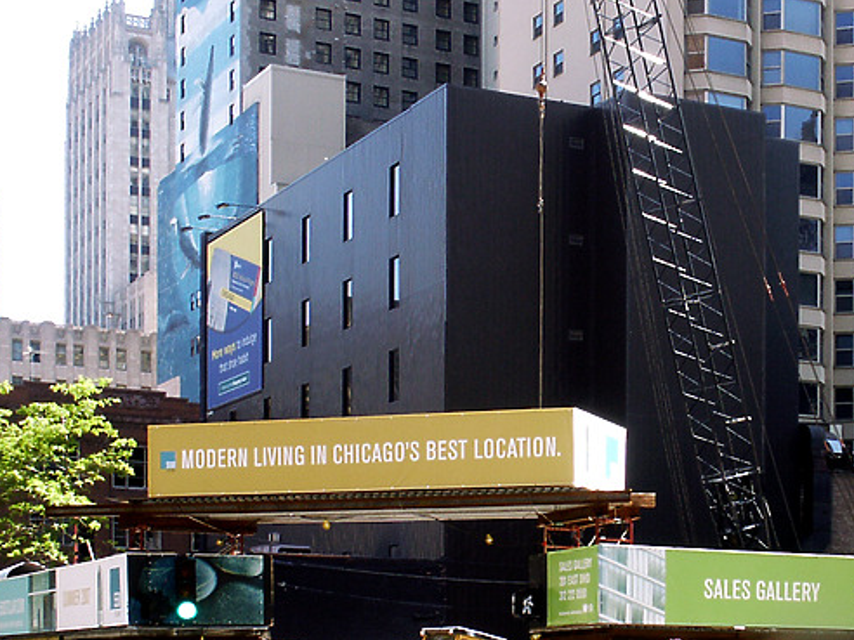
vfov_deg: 19.6
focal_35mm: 75
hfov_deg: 25.9
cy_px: 315
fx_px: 1850
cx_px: 562
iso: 64
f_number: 8
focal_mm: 8.57
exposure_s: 1/45
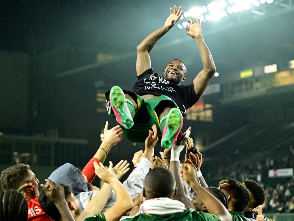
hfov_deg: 25.7
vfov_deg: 19.4
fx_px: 645
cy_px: 110
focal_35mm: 76
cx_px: 137
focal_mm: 70
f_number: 2.8
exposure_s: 1/1281
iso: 4000
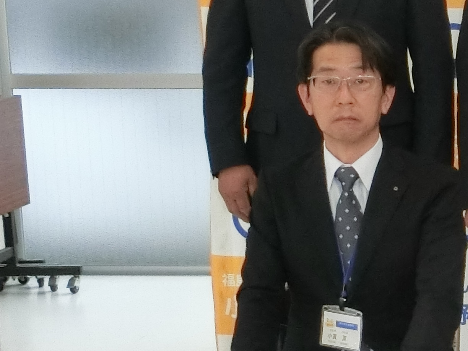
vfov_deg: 11.6
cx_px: 734
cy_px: 240
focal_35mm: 128
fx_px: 1731
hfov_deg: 14.2
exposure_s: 1/125
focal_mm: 6
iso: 320
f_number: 3.9
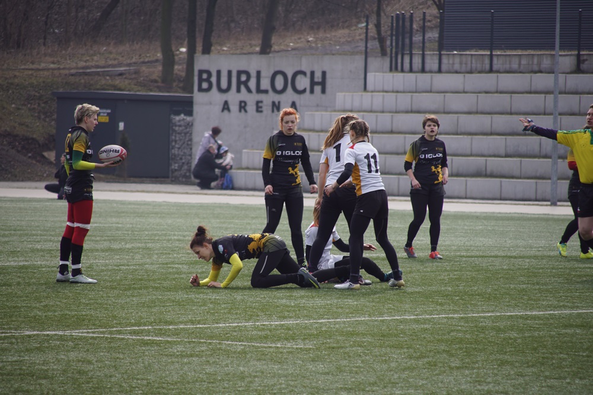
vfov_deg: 4.6
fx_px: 4942
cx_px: 296
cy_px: 198
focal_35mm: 300
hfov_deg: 6.9
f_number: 6.3
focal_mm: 200
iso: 125
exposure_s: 1/320
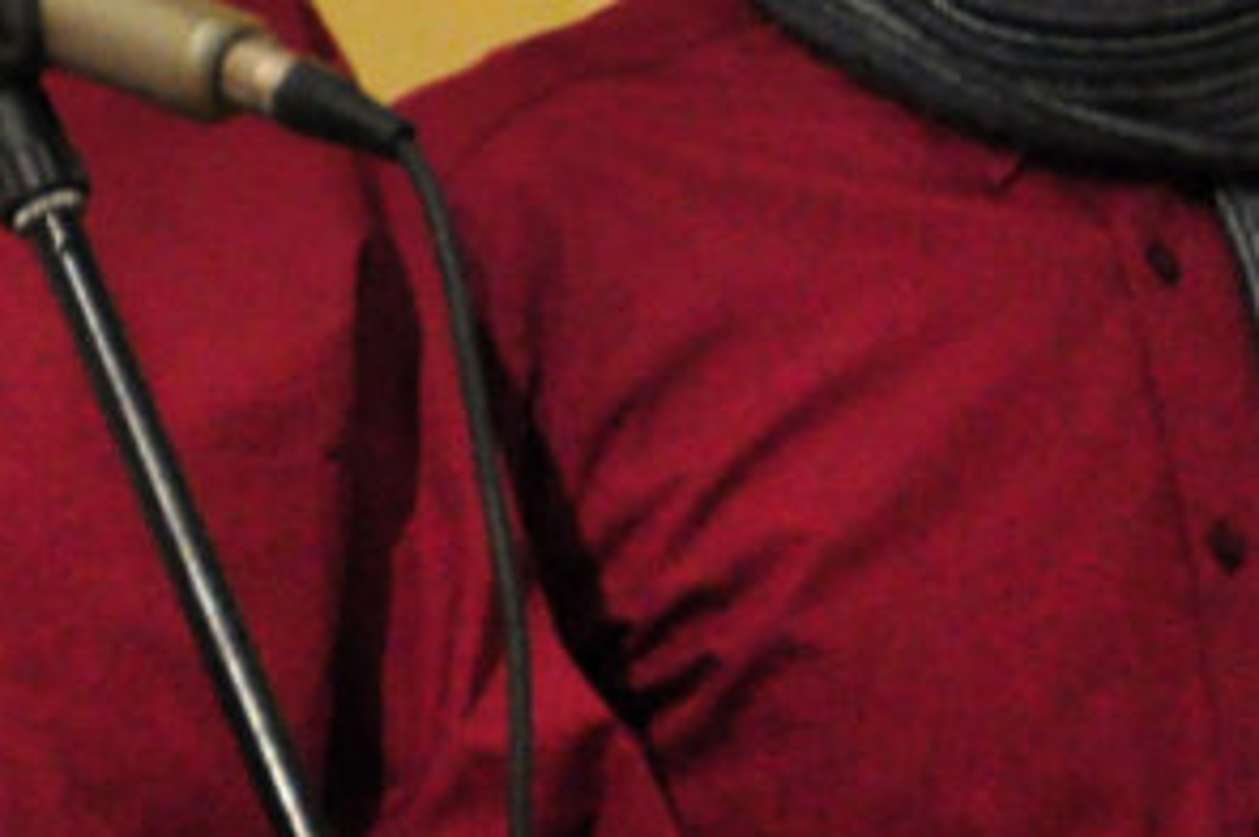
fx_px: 28156
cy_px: -81
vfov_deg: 1.7
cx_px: -568
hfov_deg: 2.6
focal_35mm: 806
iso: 2500
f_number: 6.3
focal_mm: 130
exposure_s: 1/100
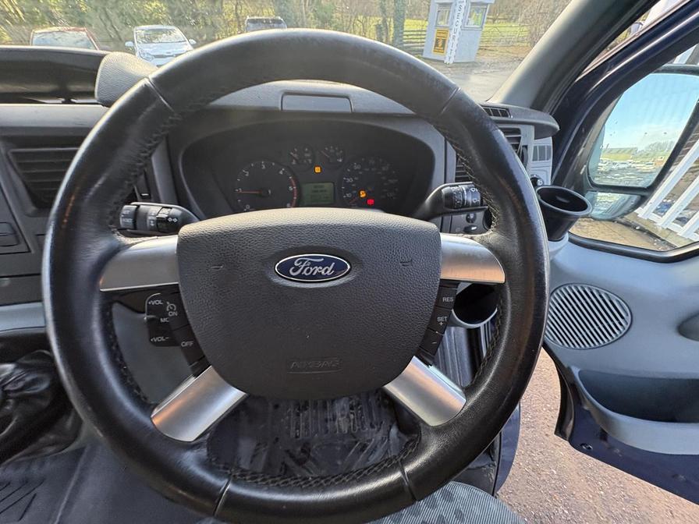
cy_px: 262
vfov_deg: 85.7
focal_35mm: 14
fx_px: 283
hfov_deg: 102.1
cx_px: 350
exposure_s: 1/86
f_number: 2.2
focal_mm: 2.22
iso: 200
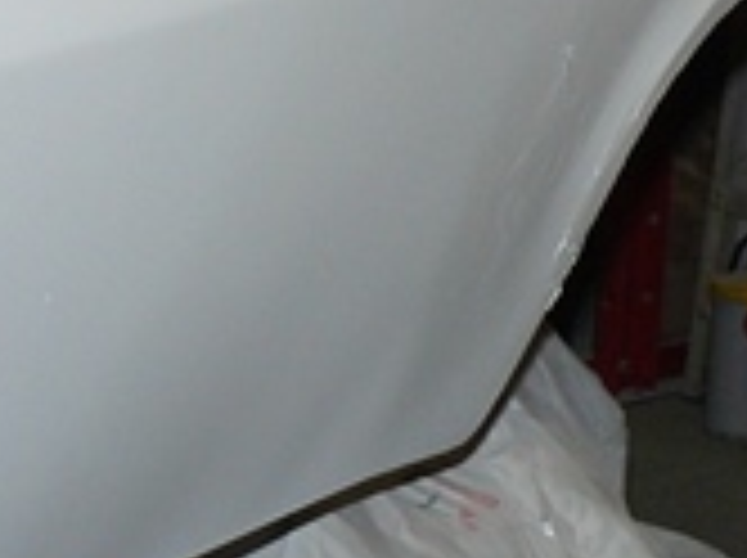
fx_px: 3599
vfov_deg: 8.6
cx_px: 765
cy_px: -328
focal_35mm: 167
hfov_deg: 11.7
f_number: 2.8
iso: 100
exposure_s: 1/30
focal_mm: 6
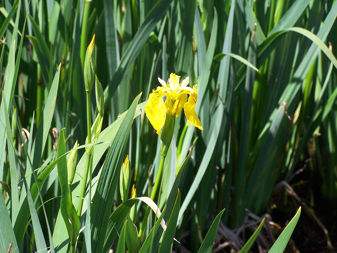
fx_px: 1645
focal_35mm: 169
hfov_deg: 11.7
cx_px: 168
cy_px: 126
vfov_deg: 8.8
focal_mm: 28
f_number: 3.2
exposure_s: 1/500
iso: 80
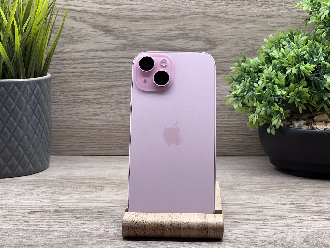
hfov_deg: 25.3
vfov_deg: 19.1
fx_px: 734
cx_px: 165
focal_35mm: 77
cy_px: 124
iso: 64
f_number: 2.8
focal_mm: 9
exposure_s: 1/100
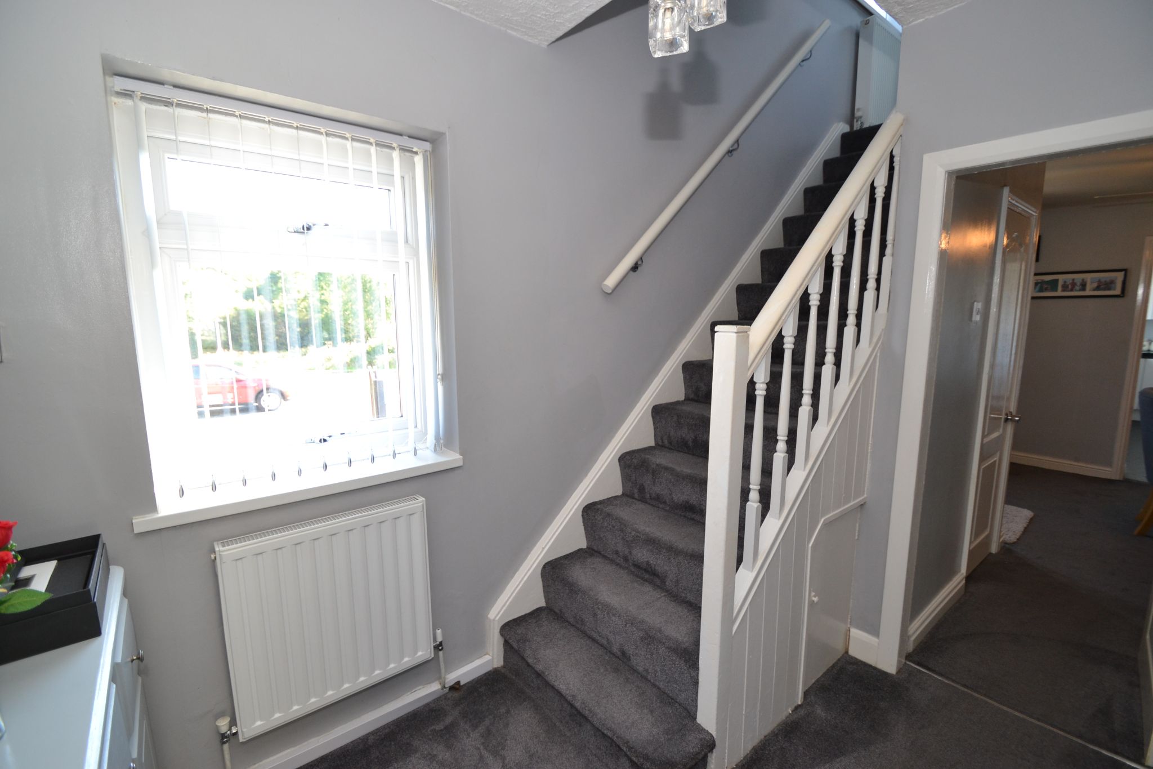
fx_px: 480
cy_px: 384
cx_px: 576
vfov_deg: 77.3
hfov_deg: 100.4
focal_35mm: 15
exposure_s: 1/60
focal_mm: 10
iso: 400
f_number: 3.5
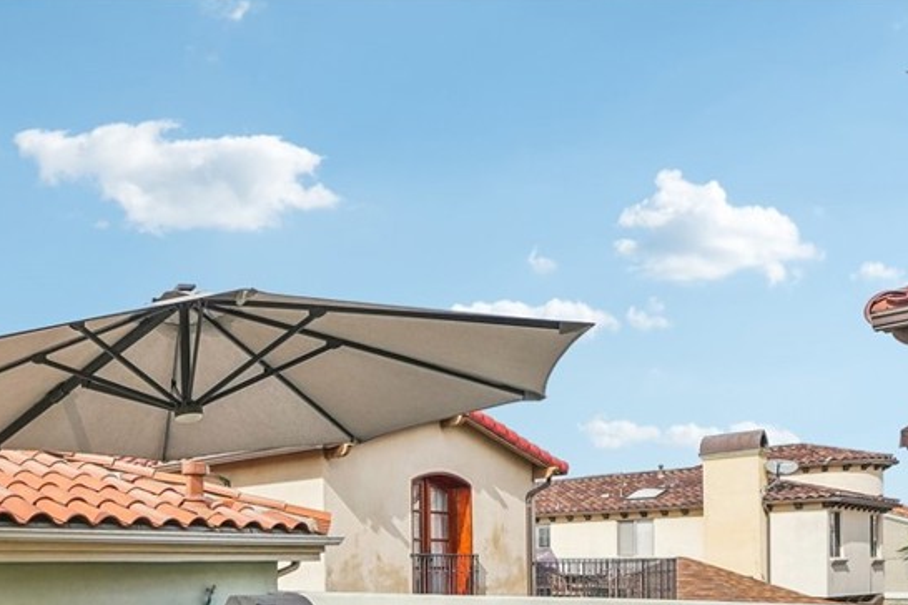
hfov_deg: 53.3
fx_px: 757
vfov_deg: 39.9
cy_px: 563
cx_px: 72
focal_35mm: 30
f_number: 8
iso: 400
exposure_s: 1/400
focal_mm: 16
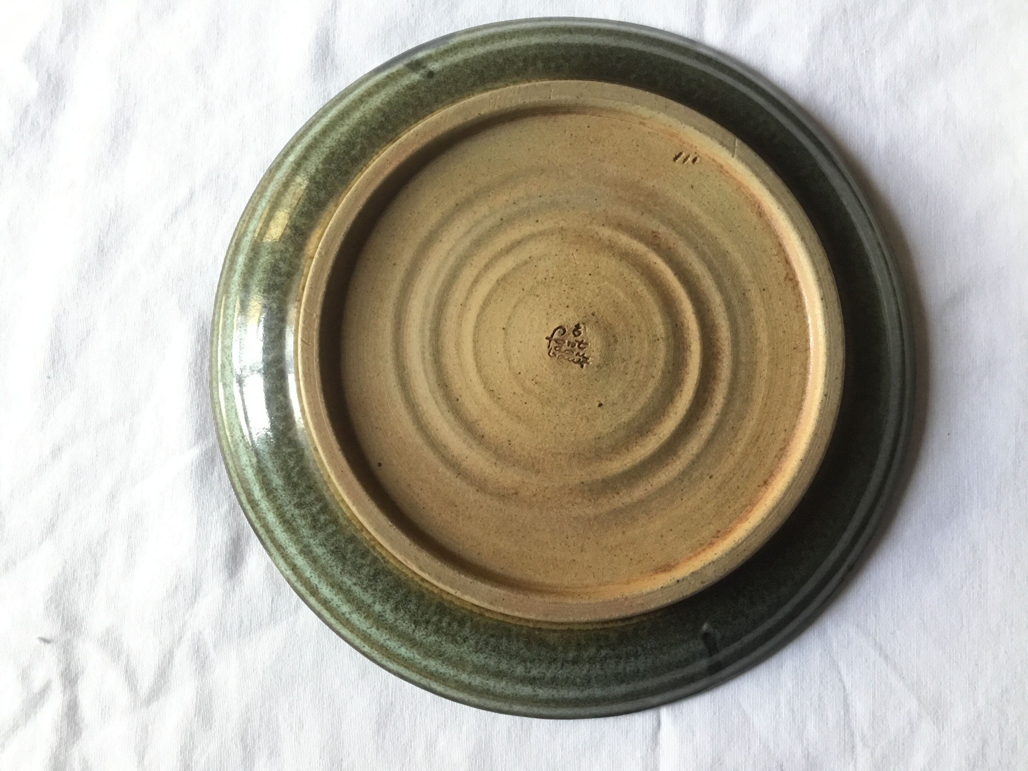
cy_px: 386
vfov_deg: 45.4
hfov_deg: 58.4
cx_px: 514
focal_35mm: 31
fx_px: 921
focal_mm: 3.3
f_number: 2.4
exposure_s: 1/33
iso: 160
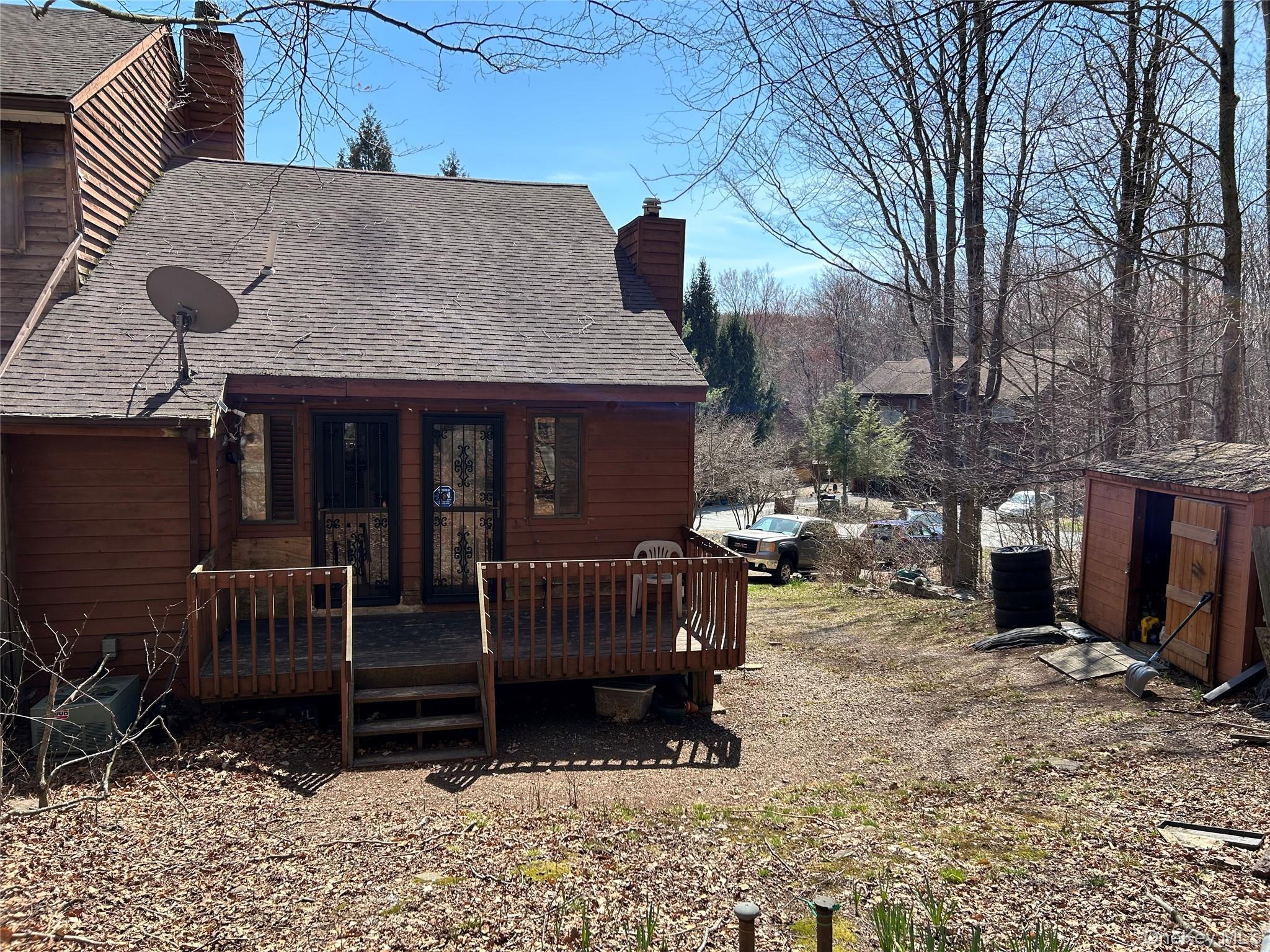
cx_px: 635
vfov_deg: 53.1
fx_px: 954
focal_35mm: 26
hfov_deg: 67.3
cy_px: 476
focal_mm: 5.7
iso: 50
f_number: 1.5
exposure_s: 1/1972
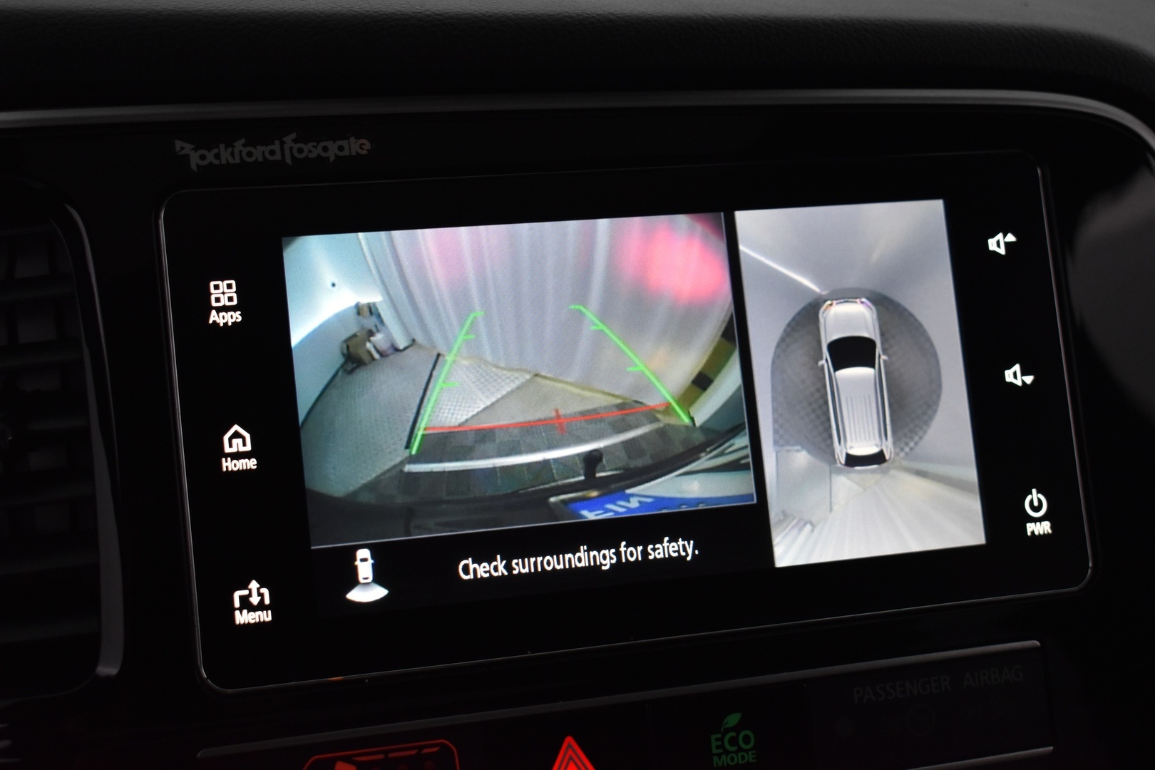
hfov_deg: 33.4
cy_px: 385
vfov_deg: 22.6
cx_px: 578
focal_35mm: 60
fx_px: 1925
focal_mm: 40
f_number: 4.8
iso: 1100
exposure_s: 1/60
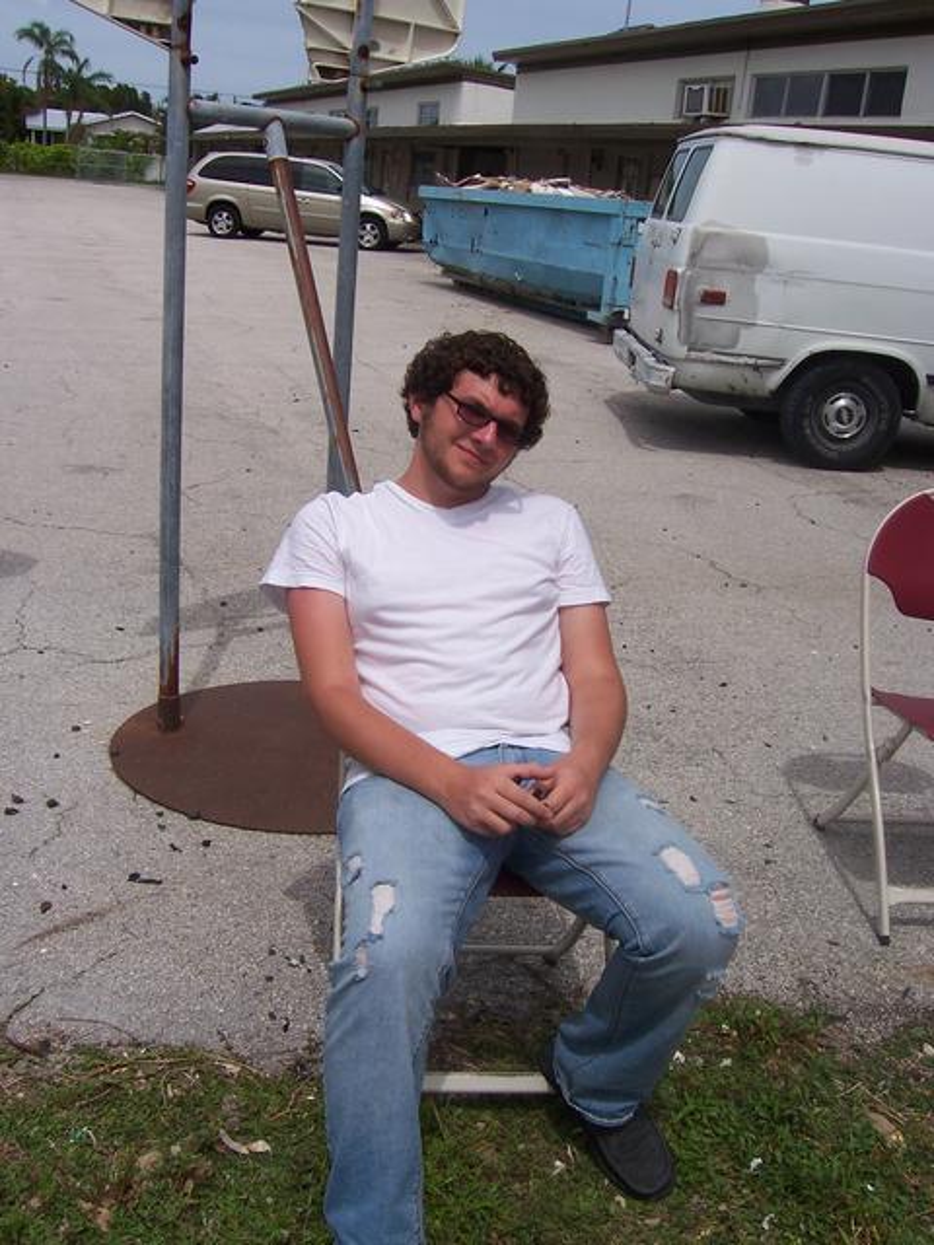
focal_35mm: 36
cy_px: 622
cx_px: 467
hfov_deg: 39.7
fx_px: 1295
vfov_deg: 51.4
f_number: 4.8
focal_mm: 6
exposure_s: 1/1000
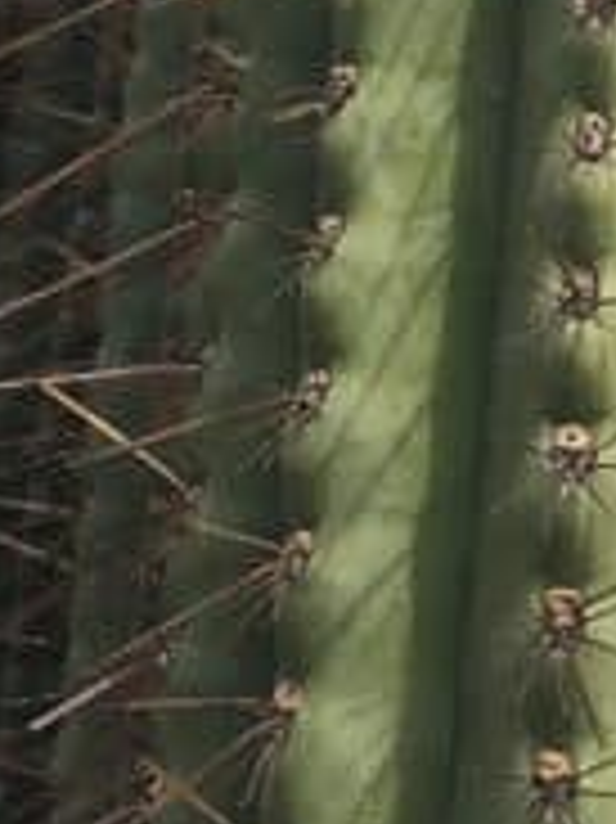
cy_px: -1119
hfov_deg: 8.7
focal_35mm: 169
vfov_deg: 10.2
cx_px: 526
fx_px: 4015
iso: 25
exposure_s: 1/663
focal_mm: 4.15
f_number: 2.2
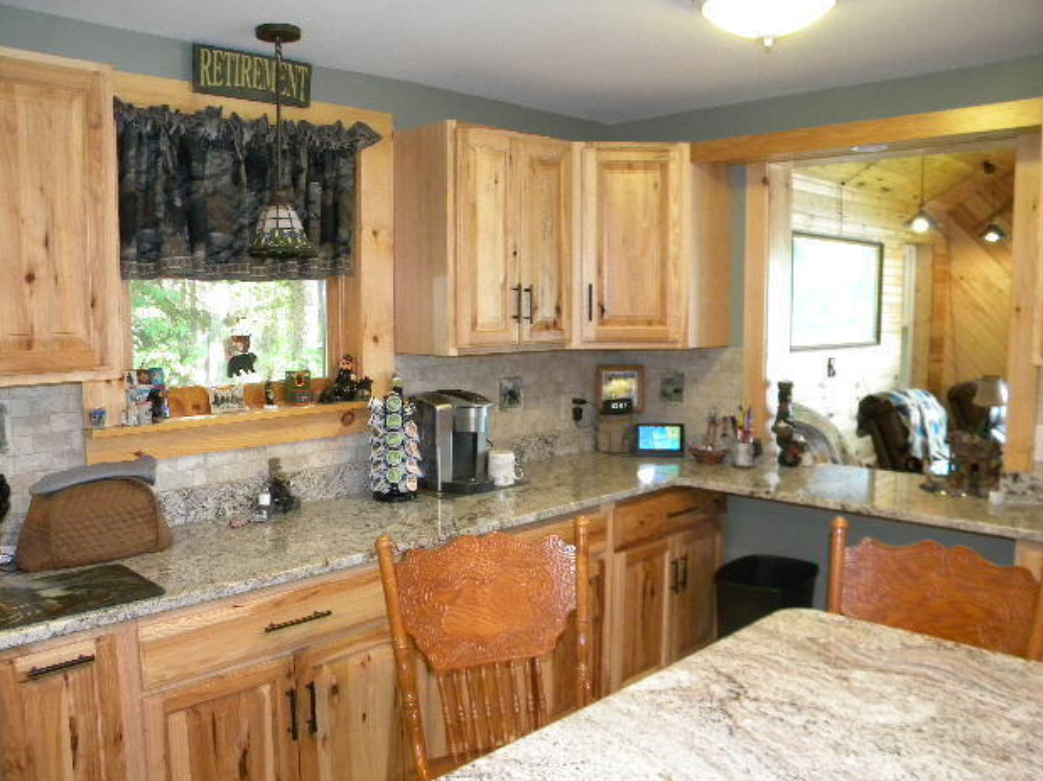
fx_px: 873
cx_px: 511
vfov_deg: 48.2
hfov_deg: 61.7
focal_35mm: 29
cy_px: 395
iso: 400
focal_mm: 5
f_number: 3.5
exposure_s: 1/26
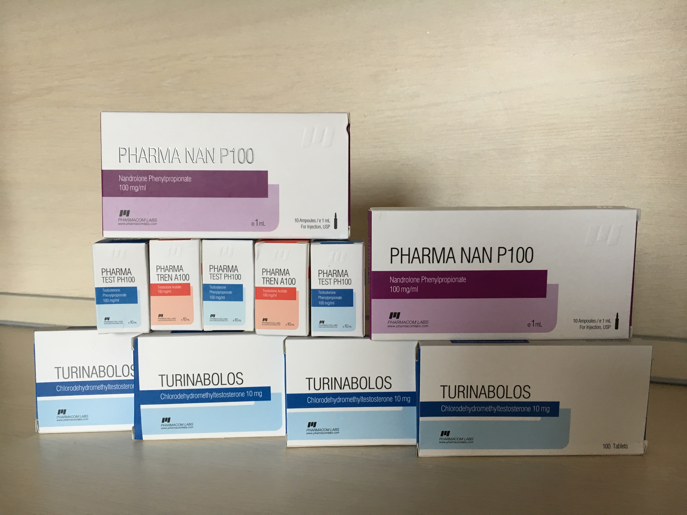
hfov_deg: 61.7
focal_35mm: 29
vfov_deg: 48.2
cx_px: 344
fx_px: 576
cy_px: 258
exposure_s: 1/33
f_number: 2.2
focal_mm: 4.15
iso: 100
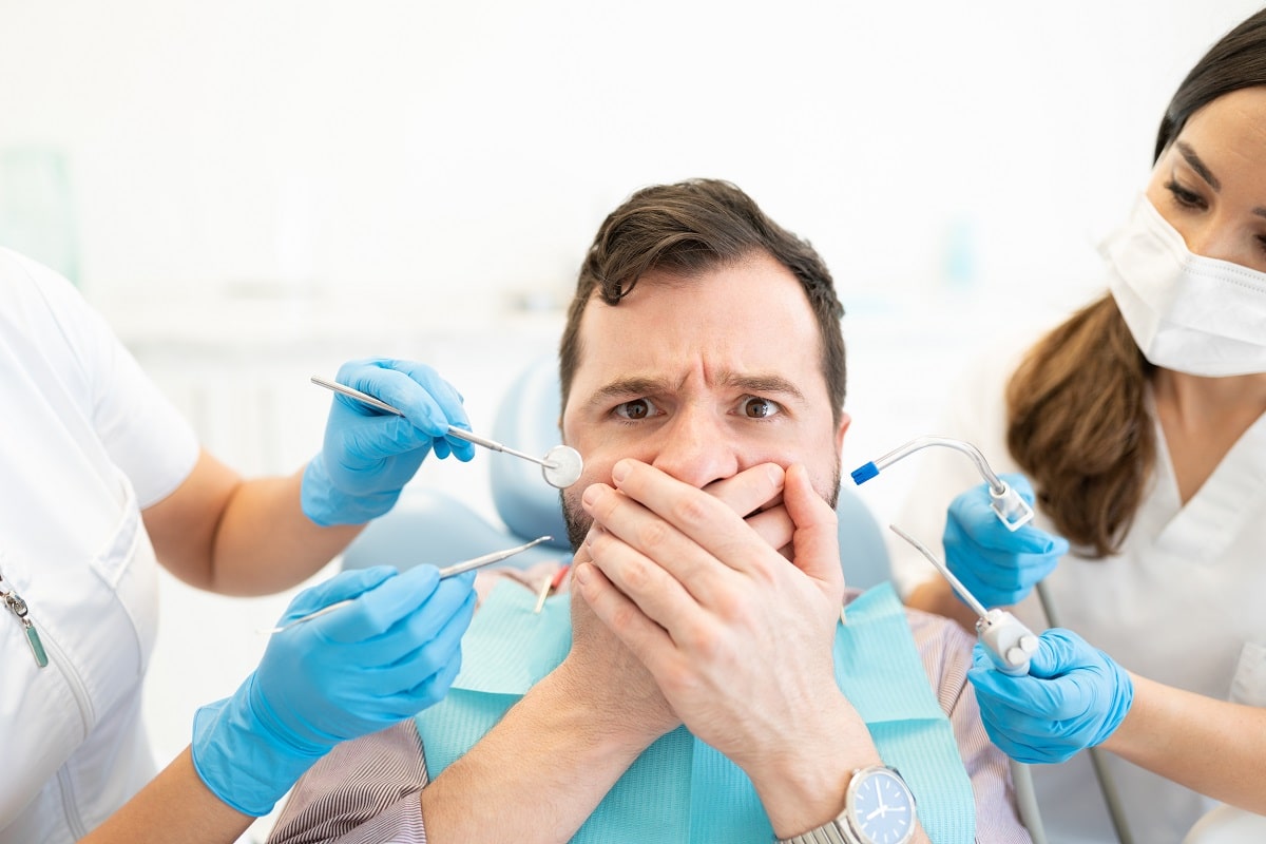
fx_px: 1231
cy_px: 422
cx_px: 633
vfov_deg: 37.9
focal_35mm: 35
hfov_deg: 54.4
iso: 200
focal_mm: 35
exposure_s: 1/160
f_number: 1.8
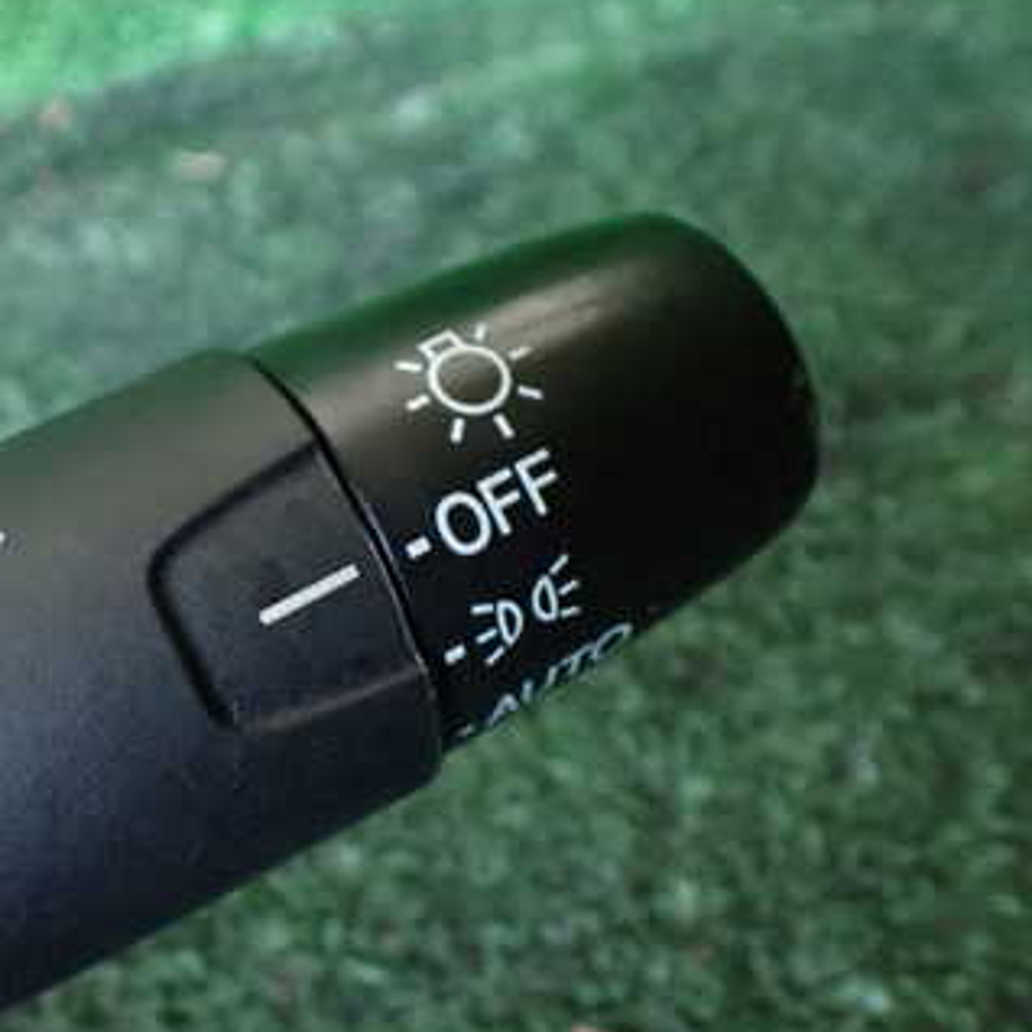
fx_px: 1686
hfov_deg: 32.2
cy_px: 584
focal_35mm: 50
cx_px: 91
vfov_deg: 34.0
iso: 1250
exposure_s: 1/30
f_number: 2.3
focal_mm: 5.4
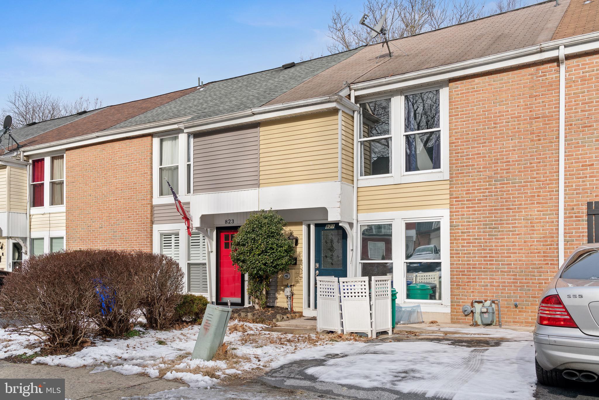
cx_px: 300
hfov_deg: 61.9
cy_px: 200
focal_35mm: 30
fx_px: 499
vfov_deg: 43.6
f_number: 9
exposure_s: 1/60
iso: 400
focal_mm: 30
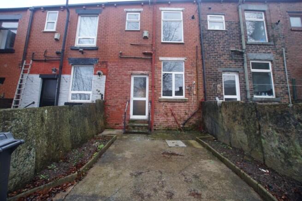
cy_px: 100
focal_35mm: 15
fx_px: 126
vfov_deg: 77.4
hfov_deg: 100.4
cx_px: 151
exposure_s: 1/160
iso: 800
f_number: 4
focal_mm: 10
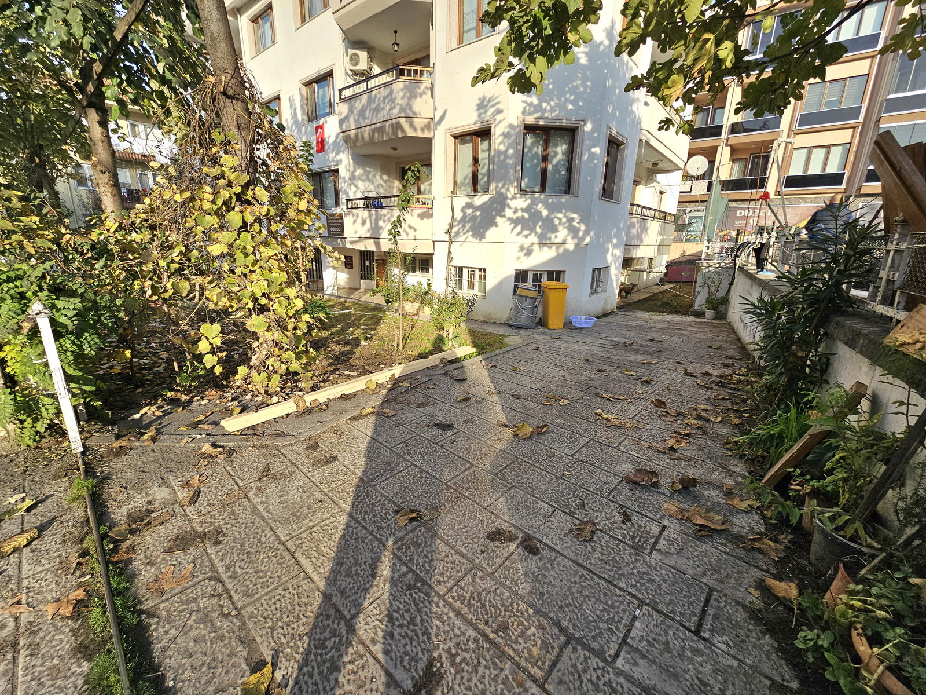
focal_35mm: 13
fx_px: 348
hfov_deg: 106.2
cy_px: 348
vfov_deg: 89.9
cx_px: 463
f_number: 2.2
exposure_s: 1/1250
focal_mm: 2.2
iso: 50
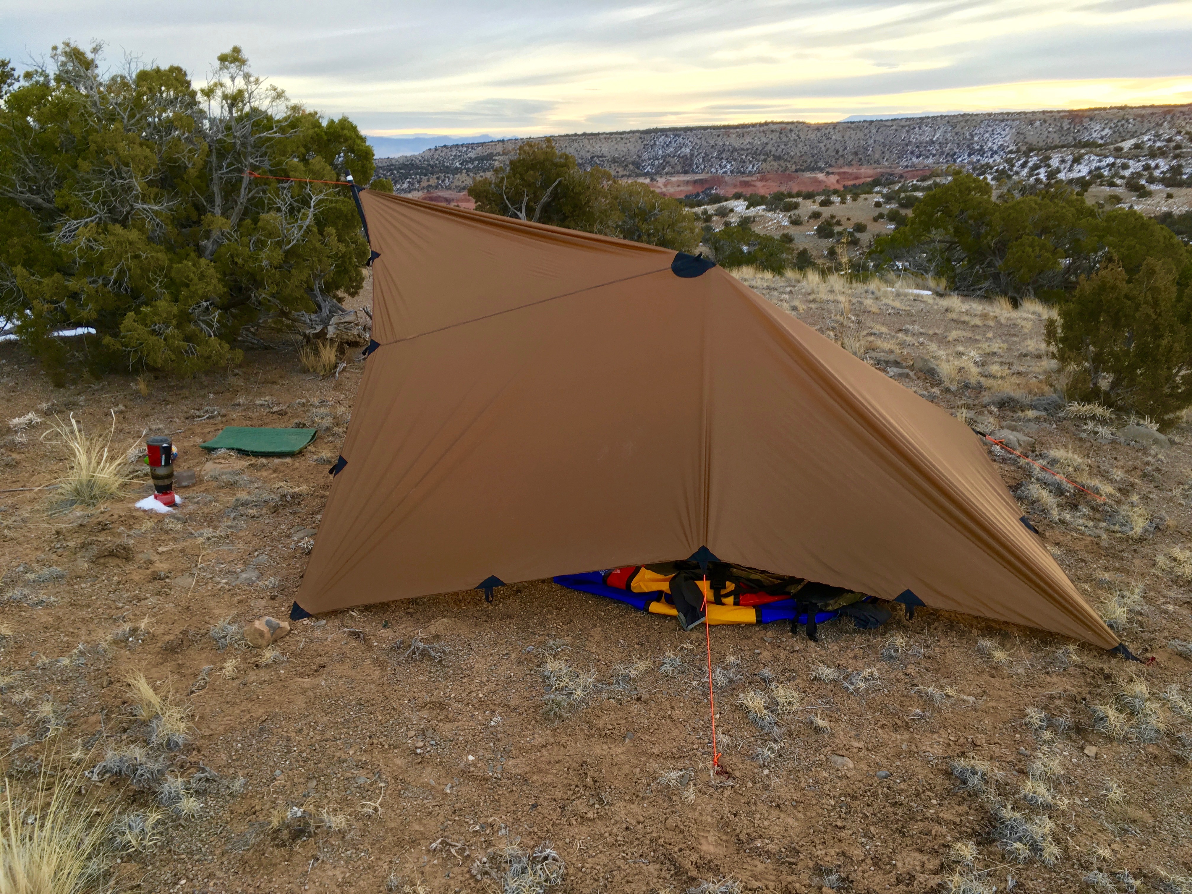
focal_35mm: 29
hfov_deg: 61.7
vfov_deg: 48.2
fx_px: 999
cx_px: 596
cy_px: 447
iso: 32
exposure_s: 1/60
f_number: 2.2
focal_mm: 4.15
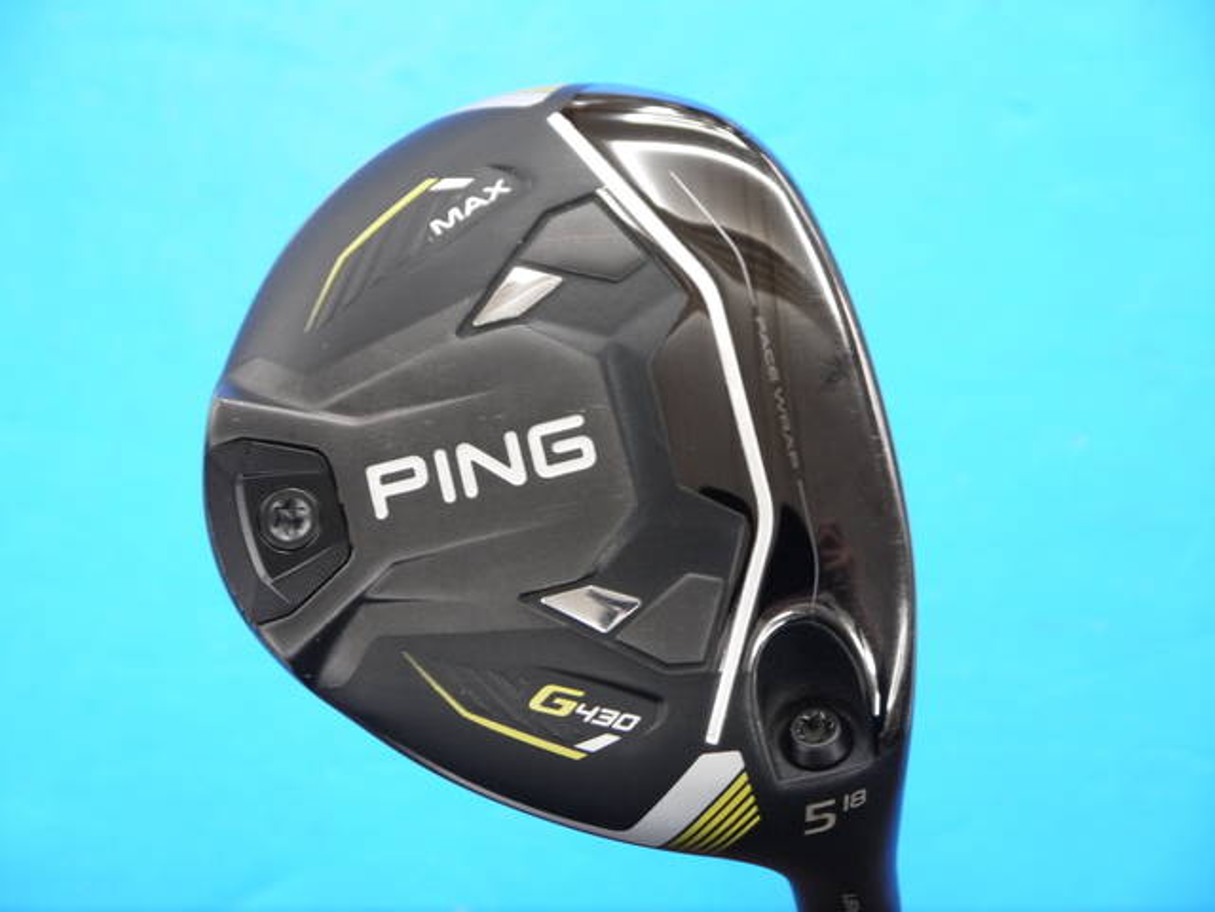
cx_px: 608
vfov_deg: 17.6
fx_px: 2948
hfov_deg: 23.3
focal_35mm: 84
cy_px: 456
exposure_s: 1/50
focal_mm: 42
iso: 800
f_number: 5.6
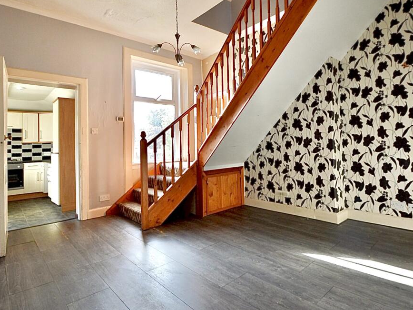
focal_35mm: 17
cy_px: 156
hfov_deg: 90.2
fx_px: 203
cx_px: 241
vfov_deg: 74.7
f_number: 5
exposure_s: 1/100
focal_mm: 10
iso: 400
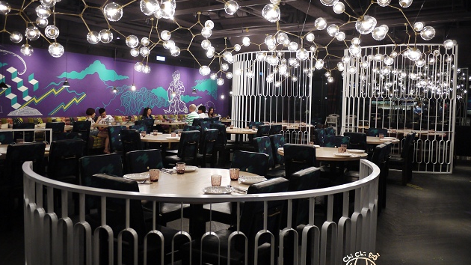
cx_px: 237
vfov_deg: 37.7
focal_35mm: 31
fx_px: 387
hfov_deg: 62.6
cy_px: 118
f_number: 2.5
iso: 400
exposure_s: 1/40
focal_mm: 14
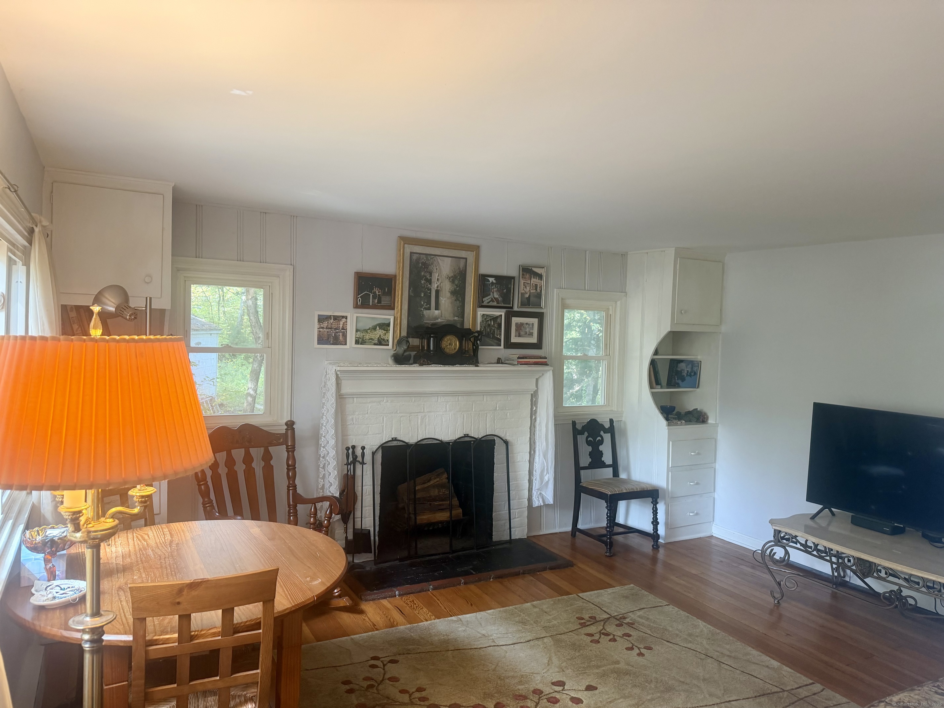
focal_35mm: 24
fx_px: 654
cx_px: 472
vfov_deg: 56.8
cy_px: 354
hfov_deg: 71.6
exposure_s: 1/60
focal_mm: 6.76
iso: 160
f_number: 1.78
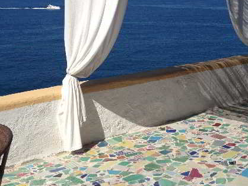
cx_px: 119
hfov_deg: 29.0
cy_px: 27
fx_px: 480
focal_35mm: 67
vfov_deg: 21.5
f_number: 2.4
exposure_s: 1/3067
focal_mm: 4.28
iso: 50
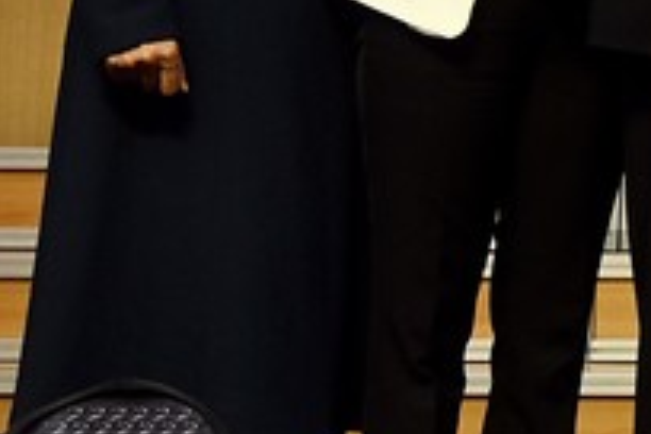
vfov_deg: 5.7
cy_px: -535
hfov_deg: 8.1
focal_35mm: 235
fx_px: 4252
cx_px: 1567
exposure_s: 1/60
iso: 500
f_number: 5.6
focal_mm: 25
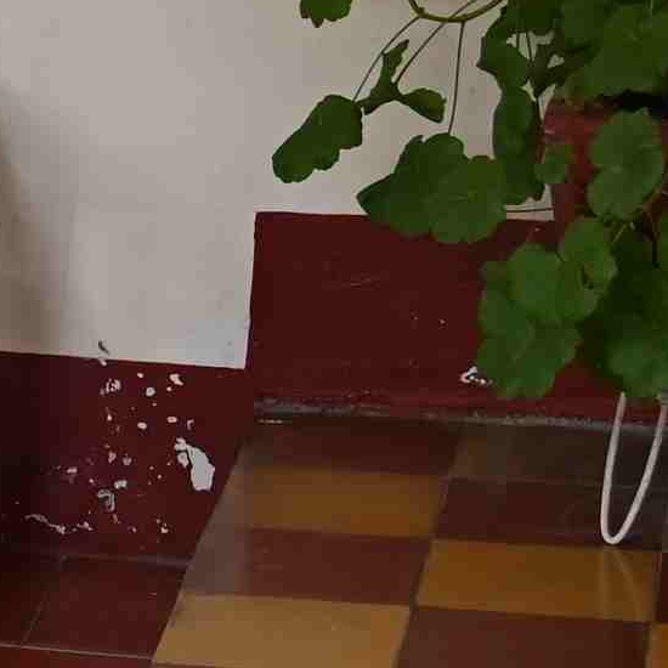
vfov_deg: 7.2
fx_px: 5327
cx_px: -951
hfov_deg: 6.8
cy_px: 125
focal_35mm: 244
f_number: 3.2
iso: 400
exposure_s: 1/250
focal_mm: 35
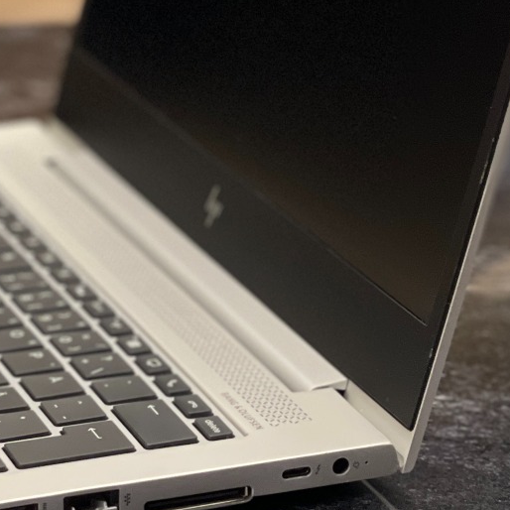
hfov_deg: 9.9
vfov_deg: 9.9
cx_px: 64
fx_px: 2934
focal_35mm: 176
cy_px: 83
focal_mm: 7.5
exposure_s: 1/72
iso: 250
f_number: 2.2
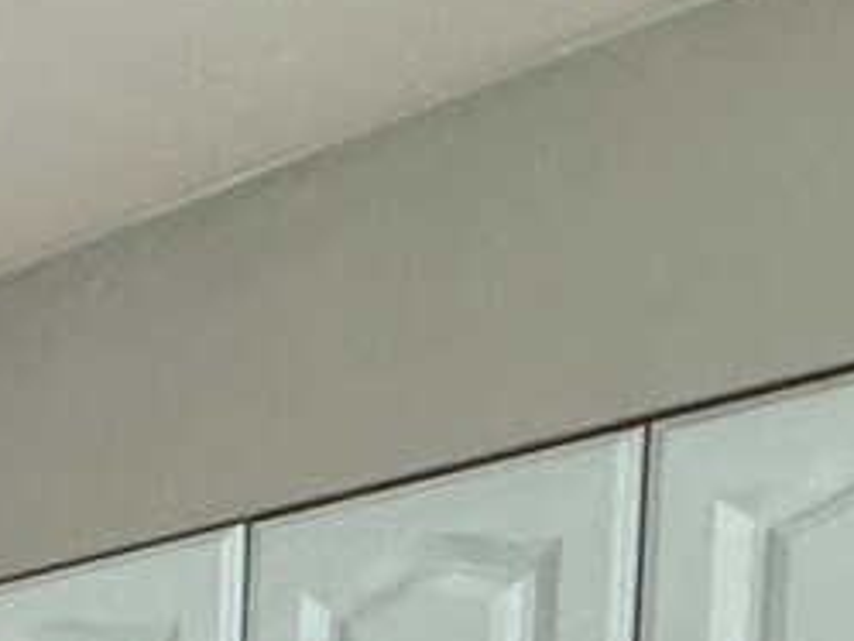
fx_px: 2221
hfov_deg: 15.1
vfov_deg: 13.5
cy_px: 1378
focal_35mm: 90
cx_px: -1084
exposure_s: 1/120
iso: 200
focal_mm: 2.22
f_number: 2.2
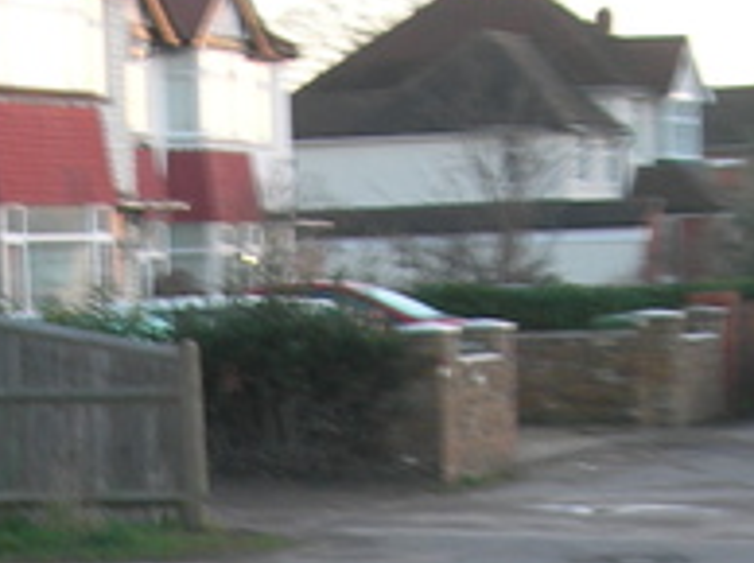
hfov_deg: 12.5
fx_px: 3416
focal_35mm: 157
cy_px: 1044
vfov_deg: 9.0
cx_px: 47
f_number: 2.8
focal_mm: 7.8
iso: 50
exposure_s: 1/30.7
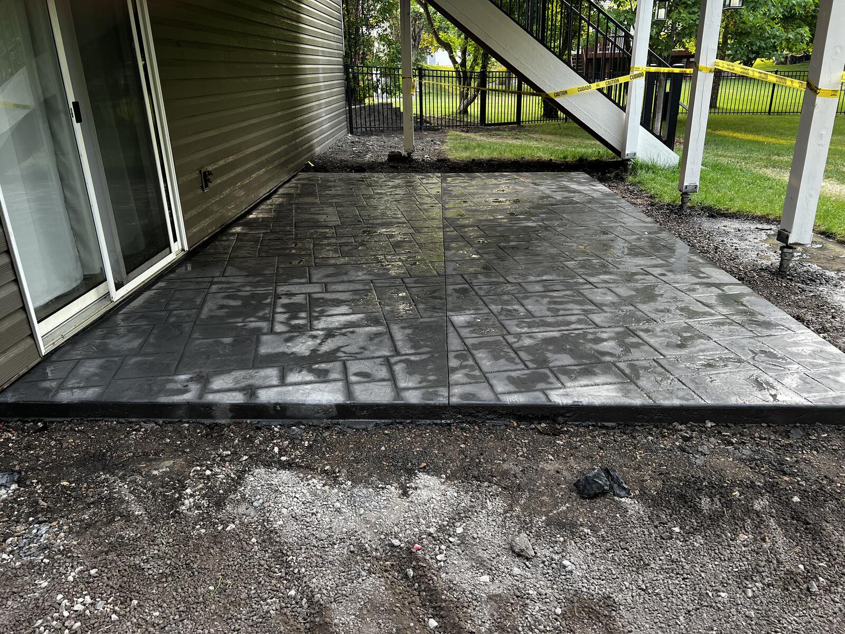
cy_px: 317
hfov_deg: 67.3
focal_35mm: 26
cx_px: 422
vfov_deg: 53.1
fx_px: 635
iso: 64
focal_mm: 5.7
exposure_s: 1/121
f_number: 1.5
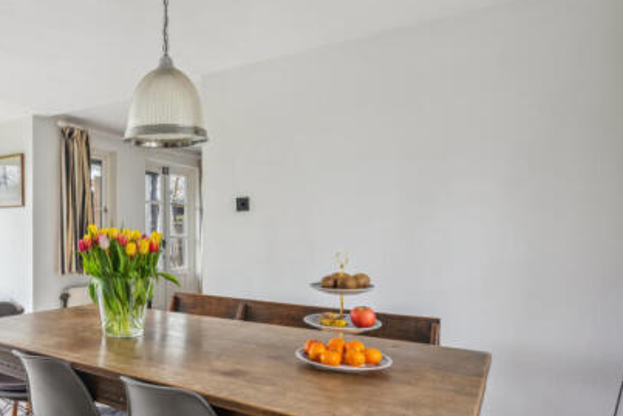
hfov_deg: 65.8
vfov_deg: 49.4
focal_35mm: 26
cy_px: 244
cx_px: 169
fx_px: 450
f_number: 8
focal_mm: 16
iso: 125
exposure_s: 1/6
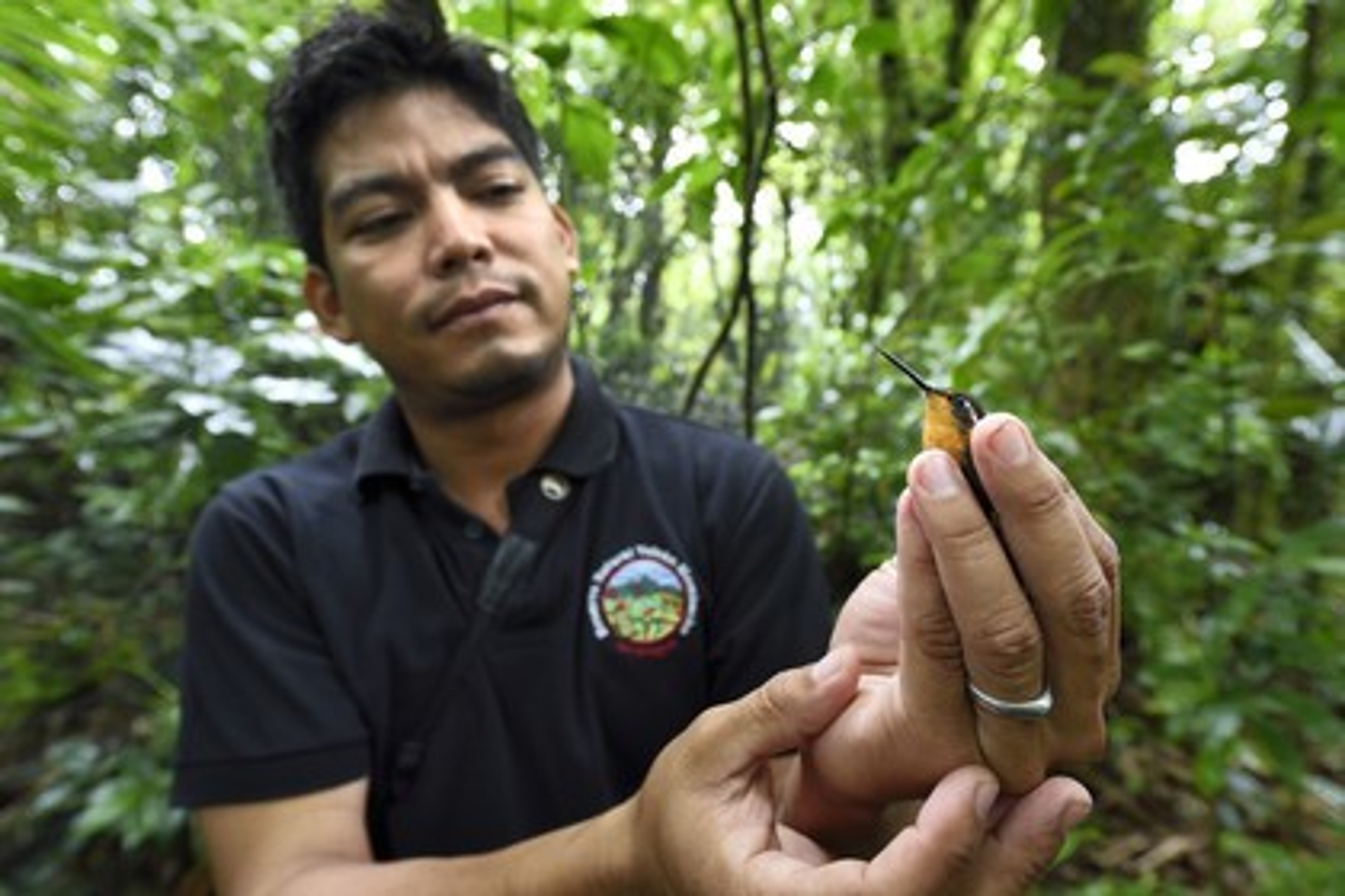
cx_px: 672
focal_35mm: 19
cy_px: 448
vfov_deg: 64.6
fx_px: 710
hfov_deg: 86.9
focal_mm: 19
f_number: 5.6
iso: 1600
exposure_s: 1/80
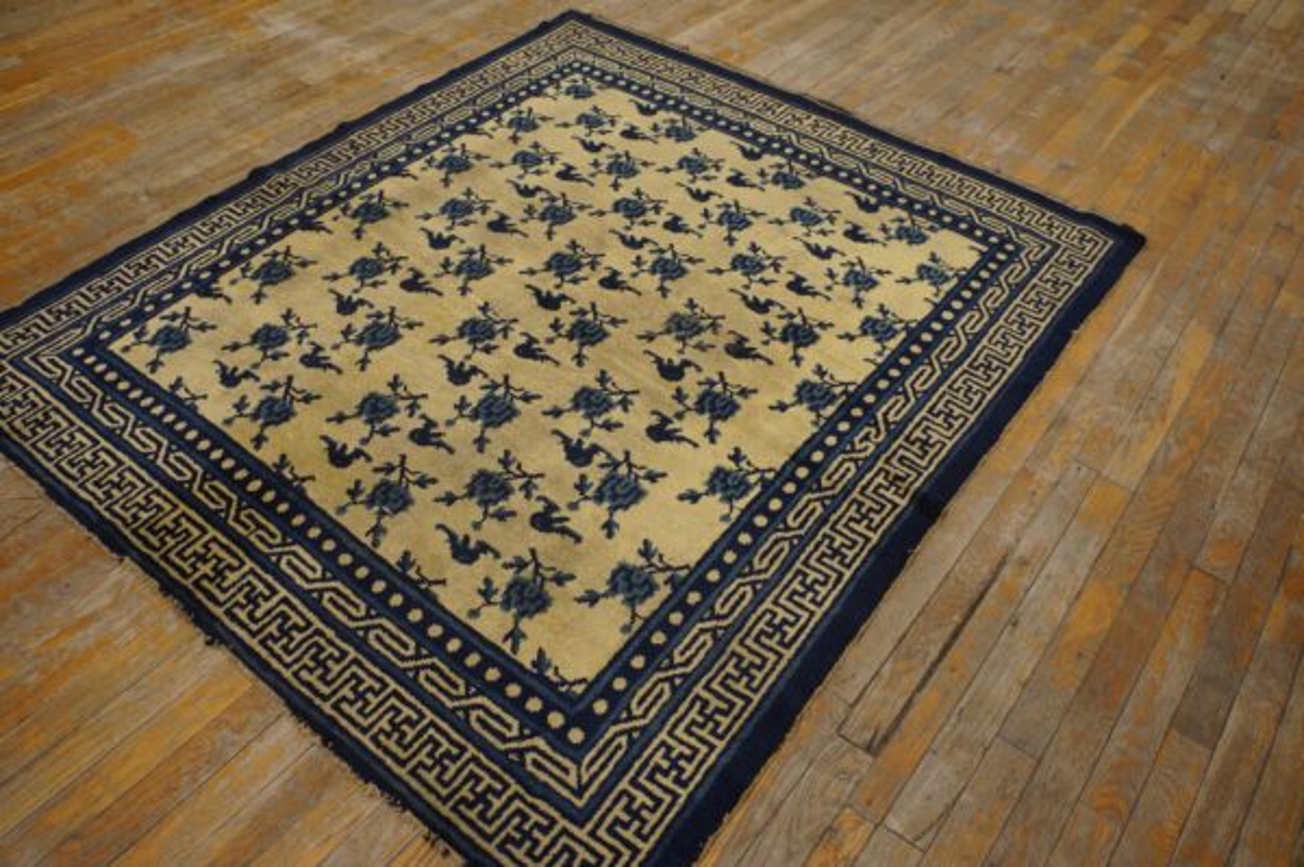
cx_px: 652
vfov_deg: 47.9
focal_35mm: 27
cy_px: 434
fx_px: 977
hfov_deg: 67.4
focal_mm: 18
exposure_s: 1/60
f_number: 4
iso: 500
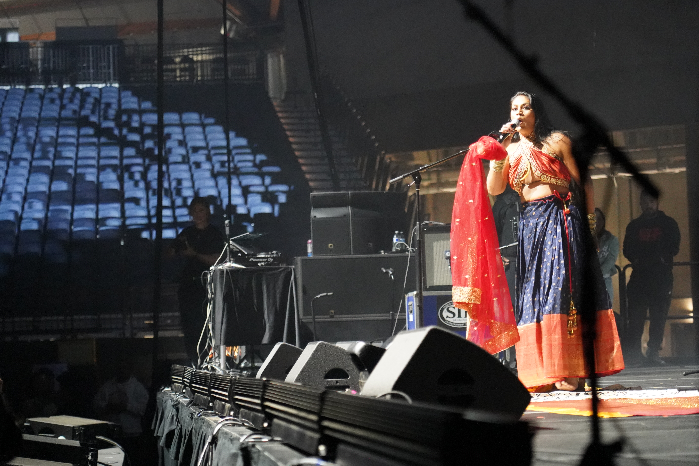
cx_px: 347
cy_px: 228
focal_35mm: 111
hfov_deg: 18.4
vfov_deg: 12.3
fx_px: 2155
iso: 12800
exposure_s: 1/160
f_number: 4
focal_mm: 105
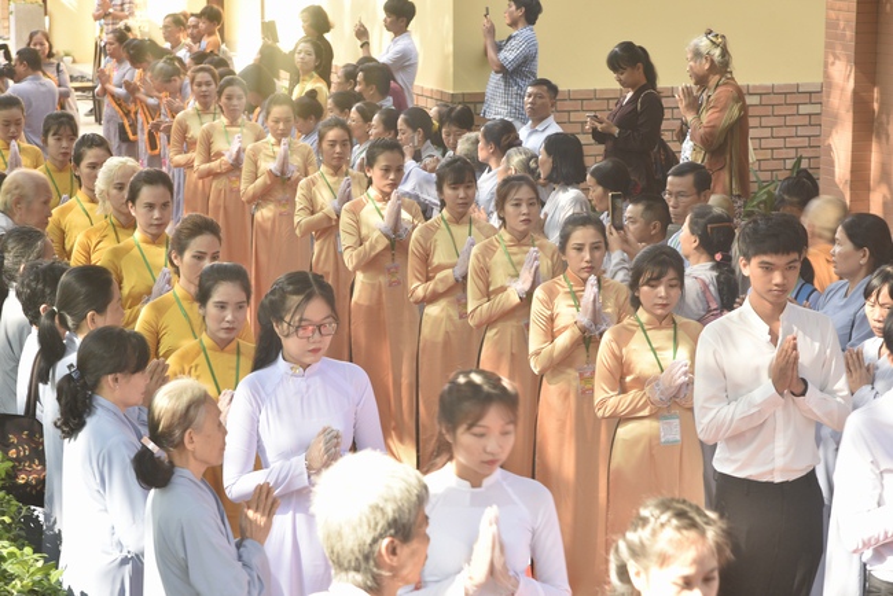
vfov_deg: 14.9
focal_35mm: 92
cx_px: 446
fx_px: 2283
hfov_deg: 22.1
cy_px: 298
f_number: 8
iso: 100
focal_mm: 92
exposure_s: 1/15
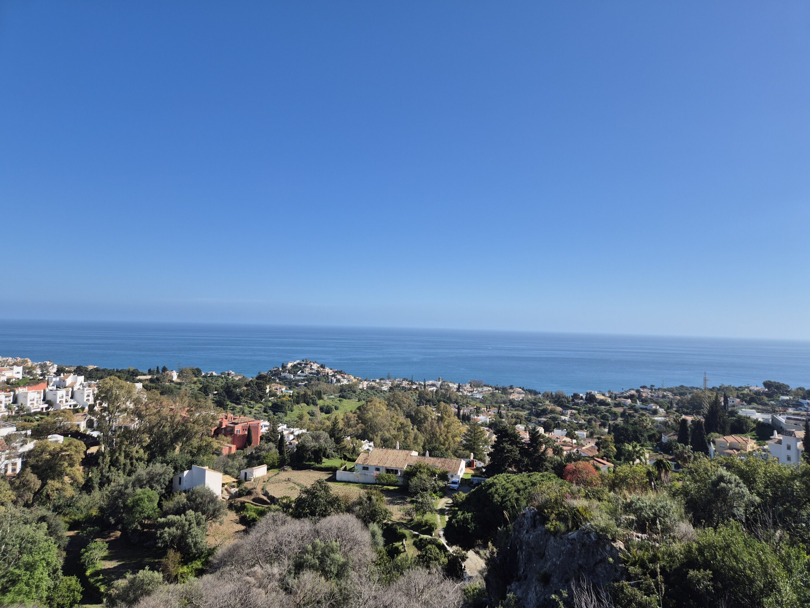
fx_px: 538
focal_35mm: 23
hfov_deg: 73.9
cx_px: 405
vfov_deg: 58.9
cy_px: 304
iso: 25
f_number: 1.8
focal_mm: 5.4
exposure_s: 1/2384
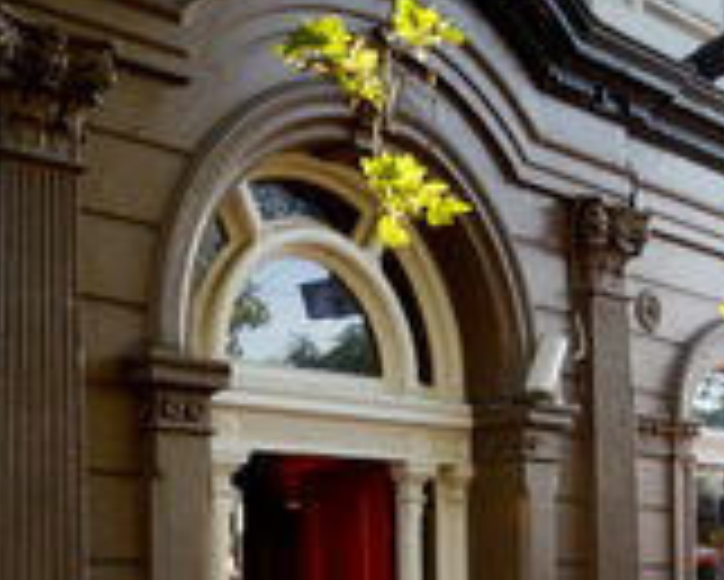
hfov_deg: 28.2
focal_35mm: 67
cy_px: 506
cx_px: 427
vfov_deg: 22.4
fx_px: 1437
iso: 1000
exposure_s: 1/1600
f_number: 3.5
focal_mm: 16
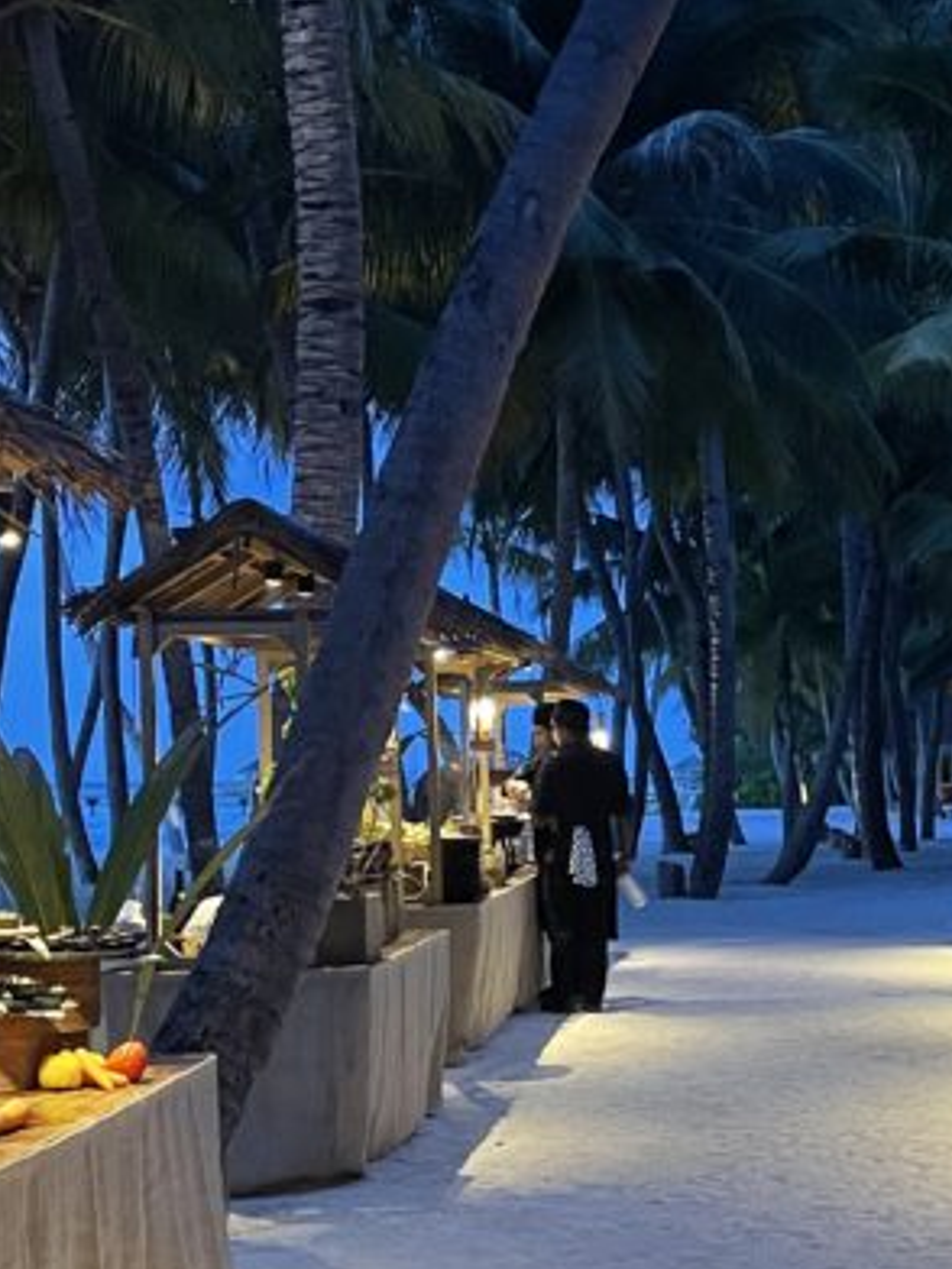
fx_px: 2493
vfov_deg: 28.4
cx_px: 774
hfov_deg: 21.3
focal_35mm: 68
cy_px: 822
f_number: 1.6
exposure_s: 1/33
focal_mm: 5.1
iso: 500
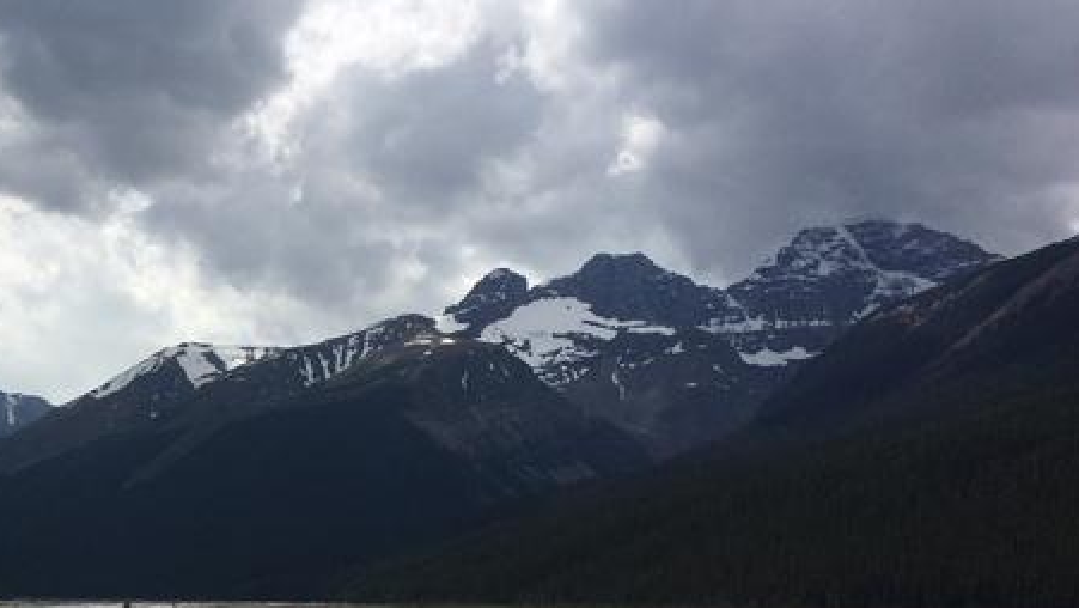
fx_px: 1603
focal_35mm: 56
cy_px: 431
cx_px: 136
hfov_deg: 35.3
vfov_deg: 21.3
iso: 40
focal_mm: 4.15
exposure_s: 1/6849
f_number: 2.2
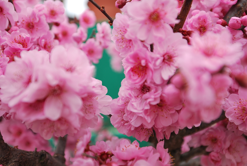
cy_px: 83
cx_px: 124
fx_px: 247
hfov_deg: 53.0
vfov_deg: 37.0
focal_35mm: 36
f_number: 2.8
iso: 100
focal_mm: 24
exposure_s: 1/500
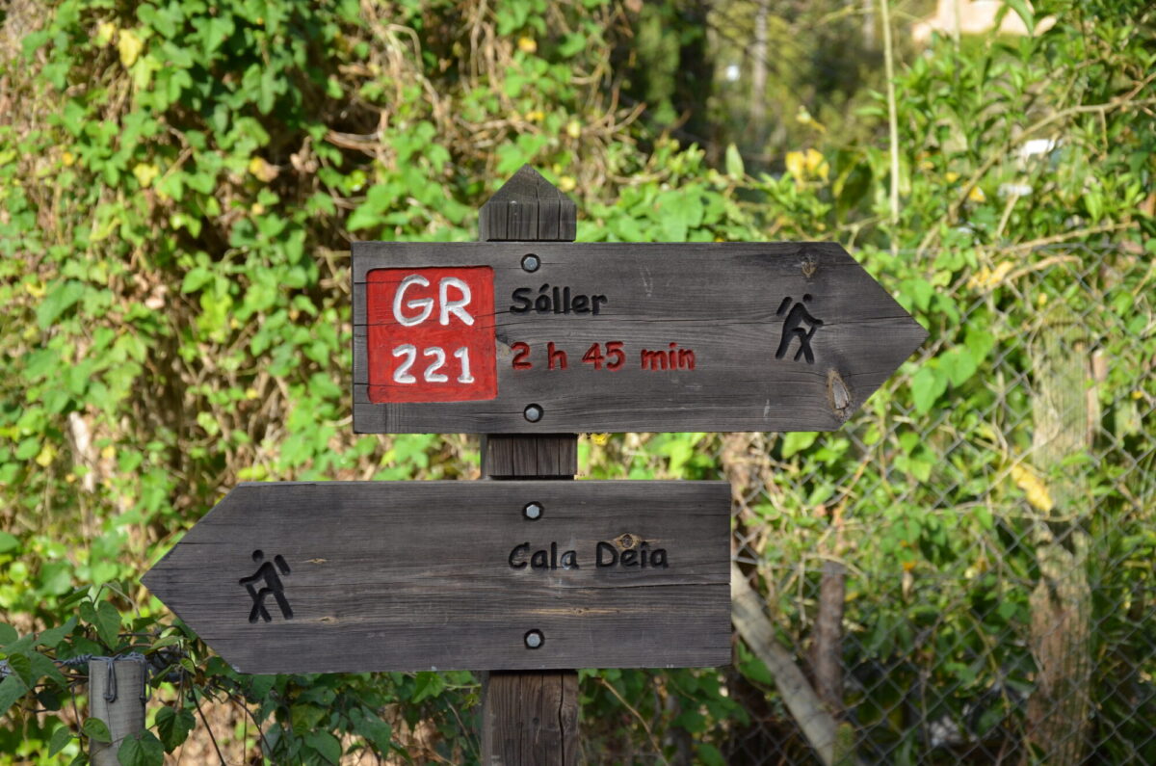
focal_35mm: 93
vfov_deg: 14.6
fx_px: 2980
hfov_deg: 22.0
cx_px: 578
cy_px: 383
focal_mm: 62
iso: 400
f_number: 5.3
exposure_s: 1/500
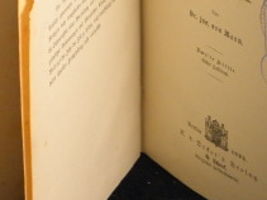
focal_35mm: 152
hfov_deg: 13.0
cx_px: 133
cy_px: 33
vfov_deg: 9.7
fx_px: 1172
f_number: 4
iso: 250
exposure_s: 1/50
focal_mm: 9.1
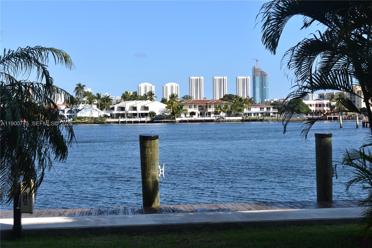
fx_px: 620
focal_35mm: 60
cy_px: 124
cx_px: 186
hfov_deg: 33.4
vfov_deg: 22.6
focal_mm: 40
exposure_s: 1/320
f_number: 9
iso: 100
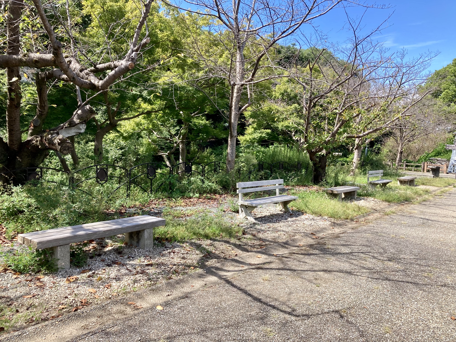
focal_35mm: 28
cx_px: 228
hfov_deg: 63.4
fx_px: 369
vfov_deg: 49.7
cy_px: 171
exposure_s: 1/716
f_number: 1.8
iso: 20
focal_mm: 3.99
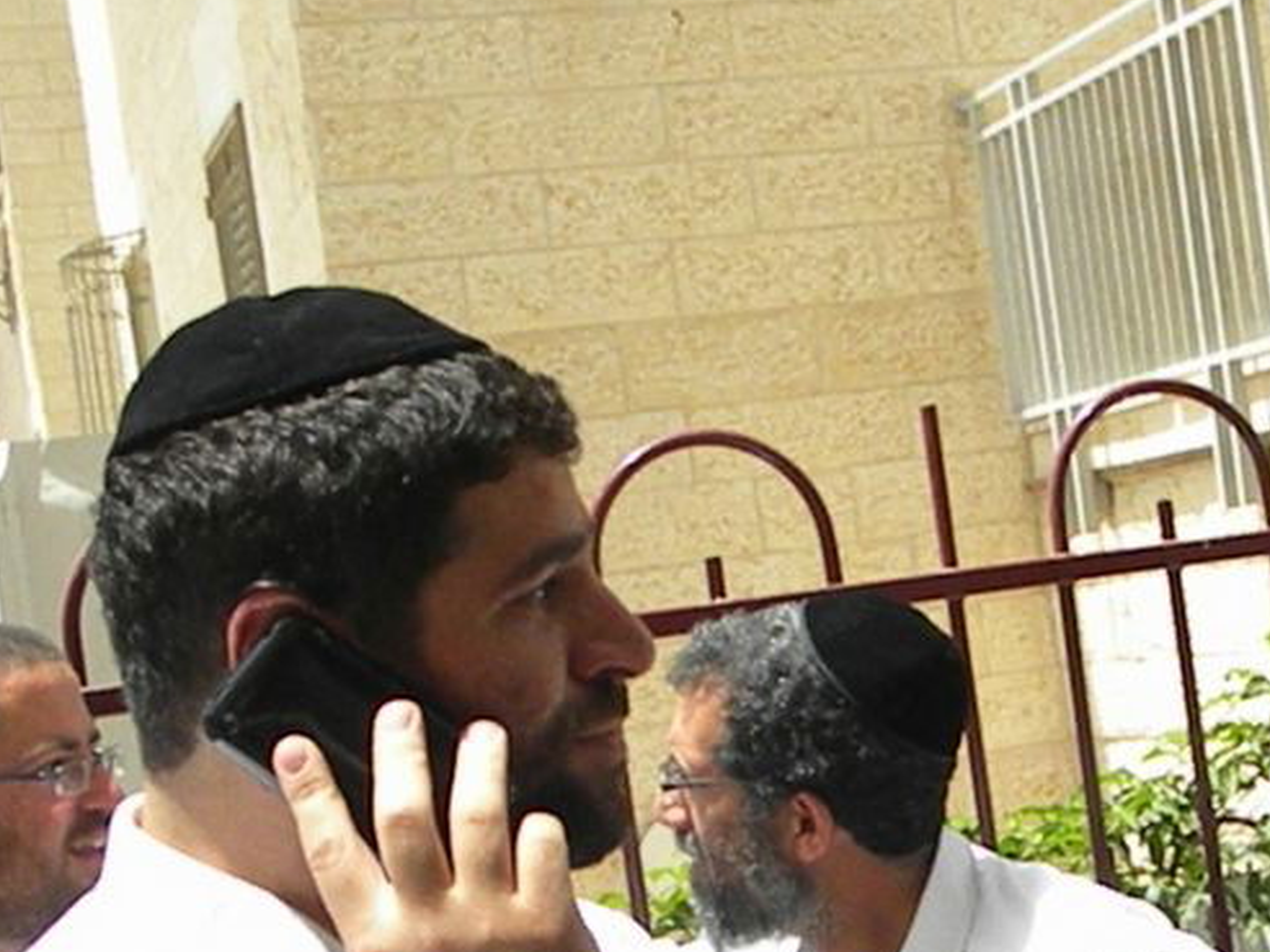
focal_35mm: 75
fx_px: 2752
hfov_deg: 25.6
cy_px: 784
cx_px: 981
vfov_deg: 19.4
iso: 720
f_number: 7.4
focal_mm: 6.4
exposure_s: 1/1000
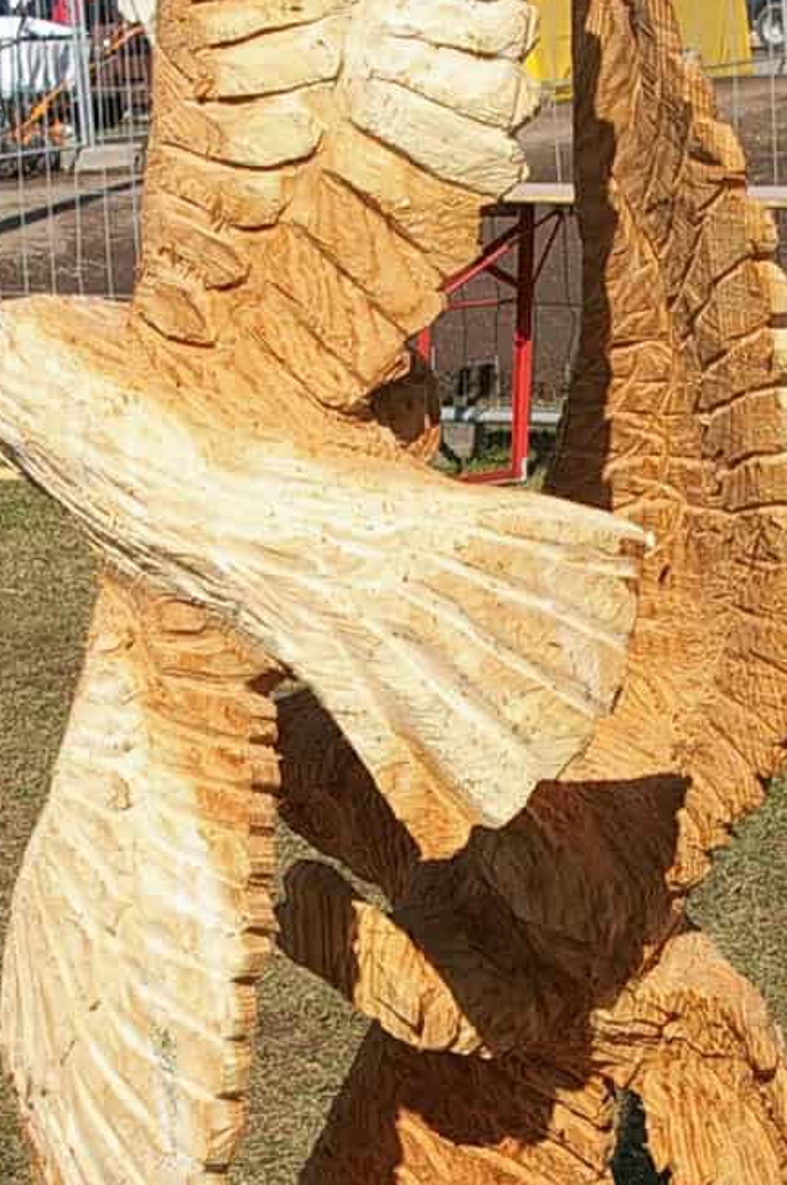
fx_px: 3286
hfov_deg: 13.6
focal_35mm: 100
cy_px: 674
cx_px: 483
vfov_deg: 20.4
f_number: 8
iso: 200
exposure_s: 1/500
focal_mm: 24
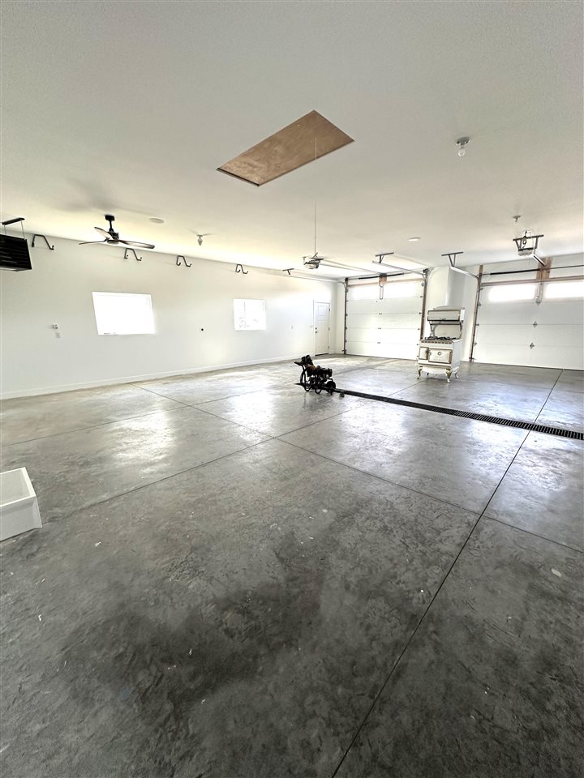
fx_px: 315
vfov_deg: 102.1
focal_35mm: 14
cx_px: 292
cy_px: 389
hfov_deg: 85.7
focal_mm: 2.22
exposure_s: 1/99
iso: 160
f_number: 2.2
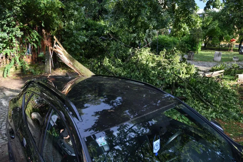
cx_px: 122
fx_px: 162
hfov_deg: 73.7
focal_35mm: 24
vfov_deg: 53.2
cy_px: 81
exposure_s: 1/800
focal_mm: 24
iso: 800
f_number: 5
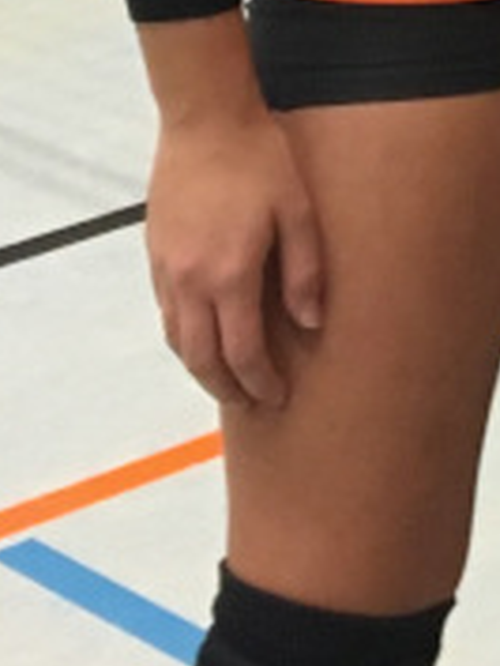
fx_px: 3232
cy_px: -538
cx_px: 1477
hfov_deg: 7.7
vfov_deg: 11.0
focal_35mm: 168
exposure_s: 1/33
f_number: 2.2
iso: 160
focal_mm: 4.15
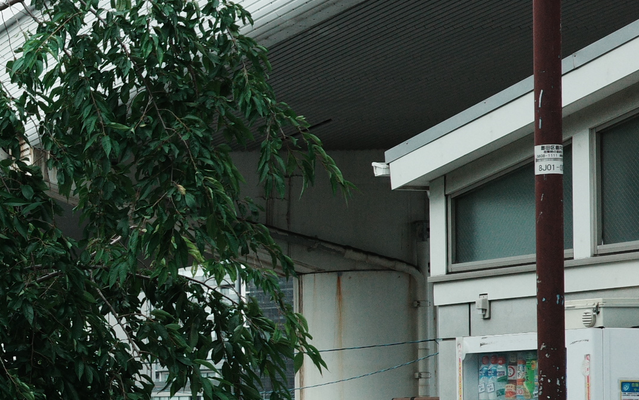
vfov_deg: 10.2
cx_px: -282
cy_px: 331
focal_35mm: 128
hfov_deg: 15.2
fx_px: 2229
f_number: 4
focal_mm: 26
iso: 400
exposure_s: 1/1000
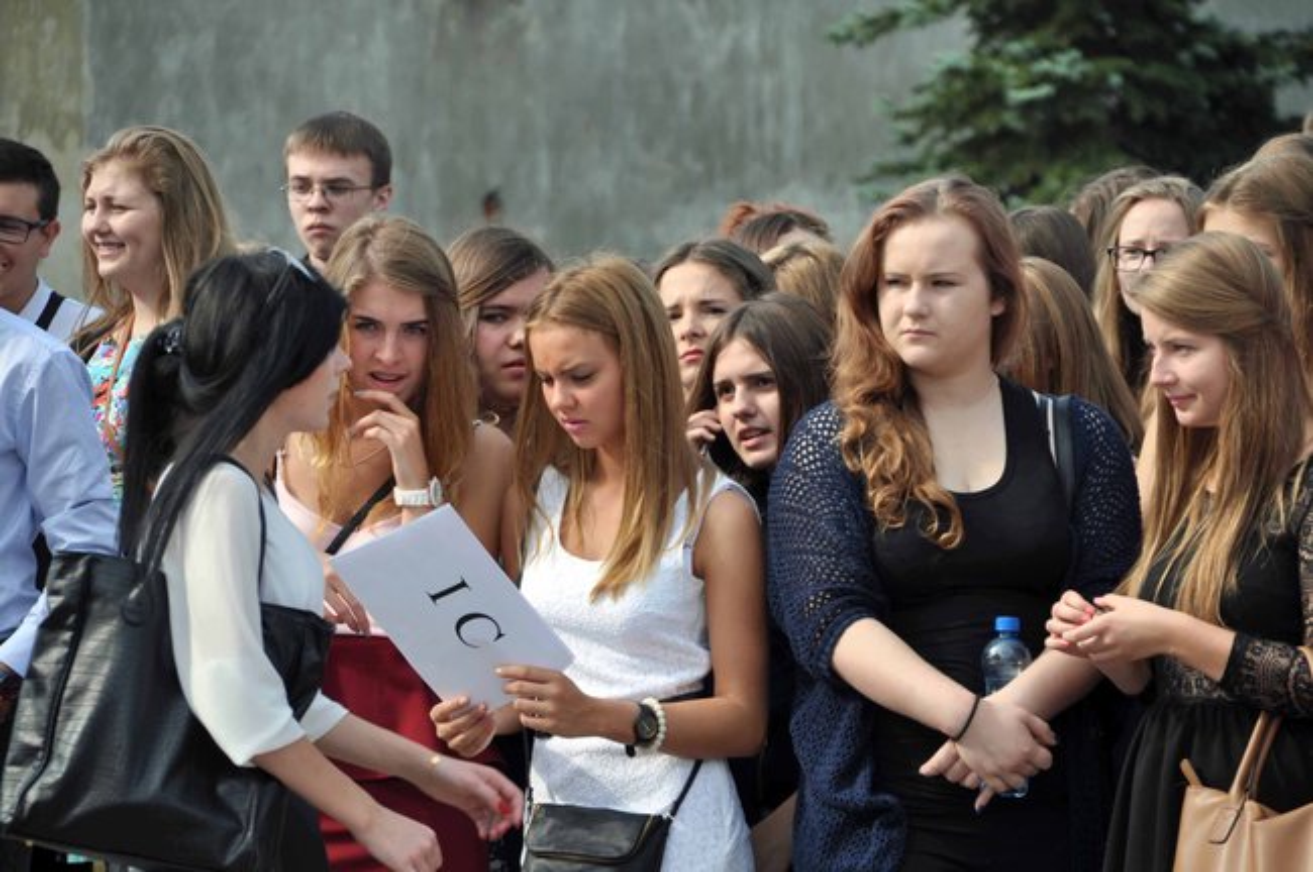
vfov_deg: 5.1
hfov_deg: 7.6
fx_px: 9837
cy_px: 436
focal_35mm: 270
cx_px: 656
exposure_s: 1/500
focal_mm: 180
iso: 200
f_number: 6
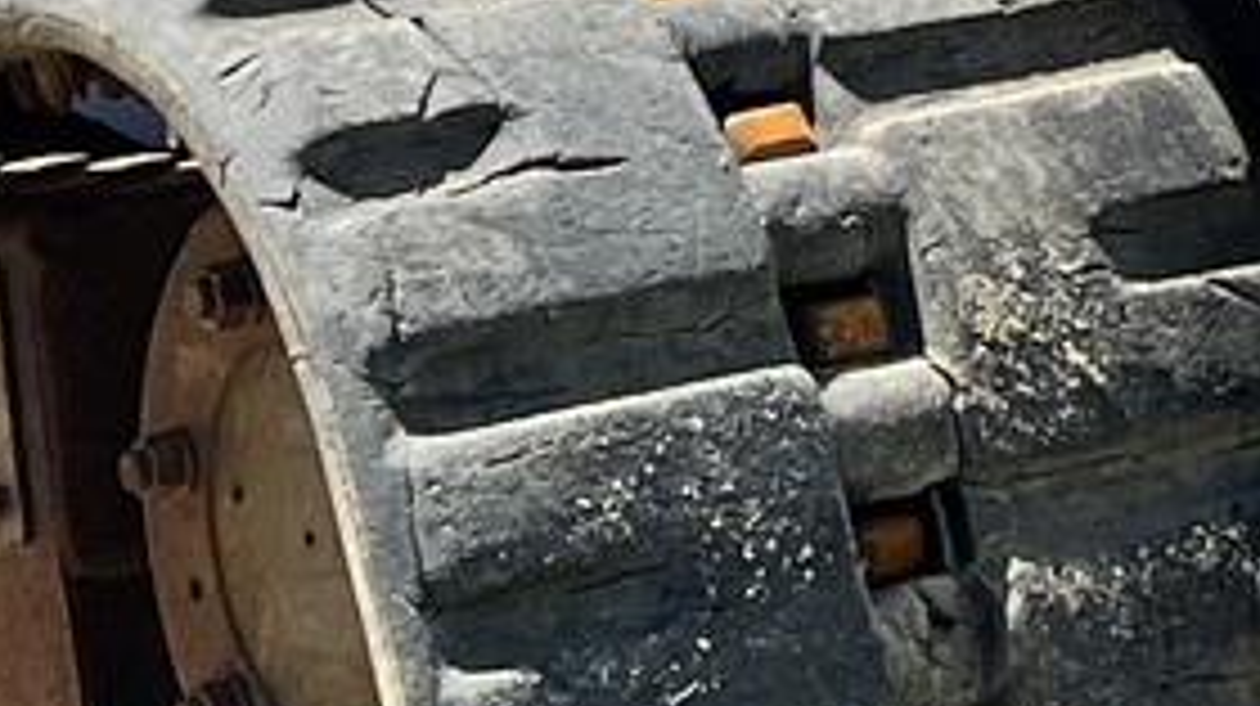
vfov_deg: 5.7
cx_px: 1197
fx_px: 6810
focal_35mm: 204
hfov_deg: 10.5
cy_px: -1007
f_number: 1.5
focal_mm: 5.7
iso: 50
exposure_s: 1/2208
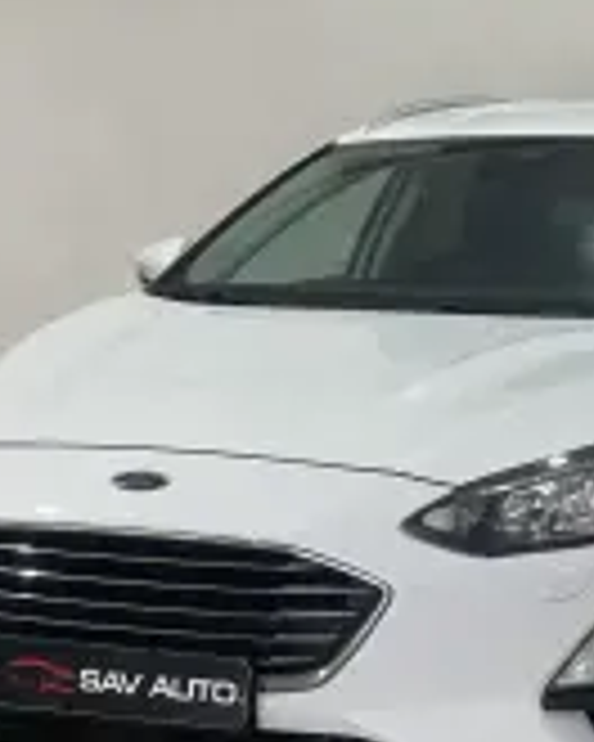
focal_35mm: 111
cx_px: 486
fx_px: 2439
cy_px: 274
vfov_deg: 17.3
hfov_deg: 13.8
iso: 100
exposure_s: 1/100
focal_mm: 6
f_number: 2
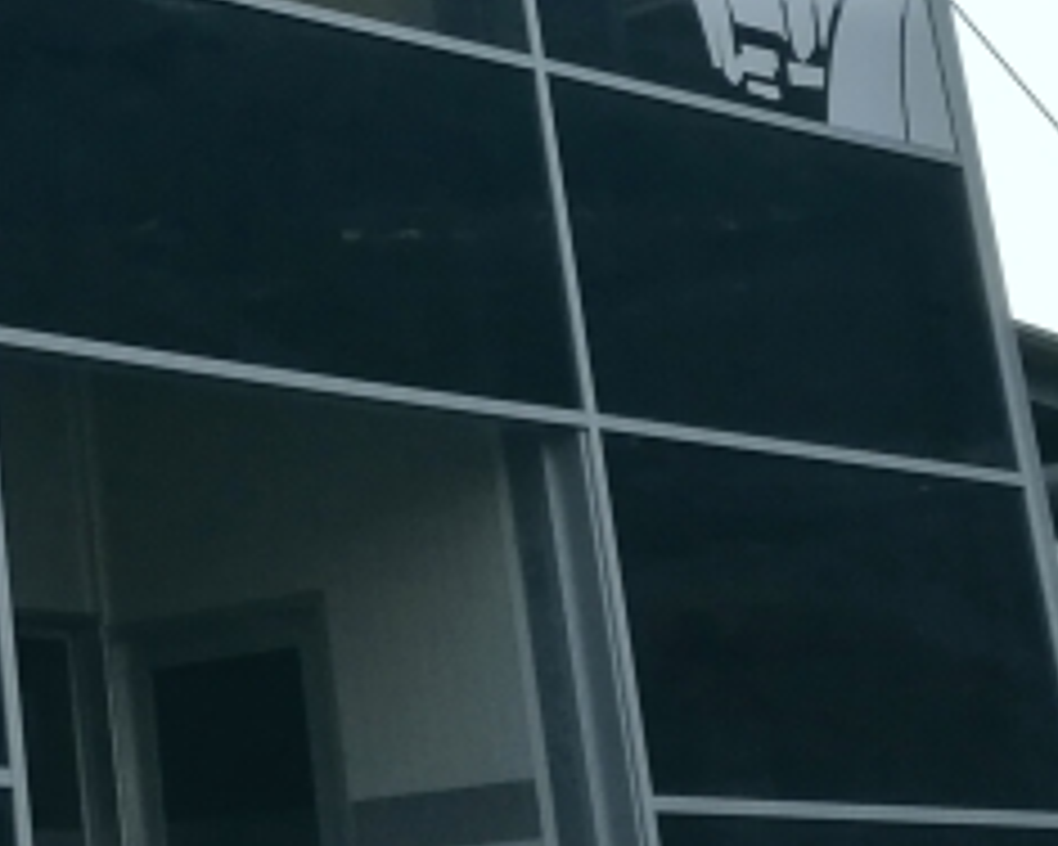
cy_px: -216
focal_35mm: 112
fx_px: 3507
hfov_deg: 15.8
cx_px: -536
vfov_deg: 13.3
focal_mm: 4.5
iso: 125
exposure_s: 1/50
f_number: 2.2
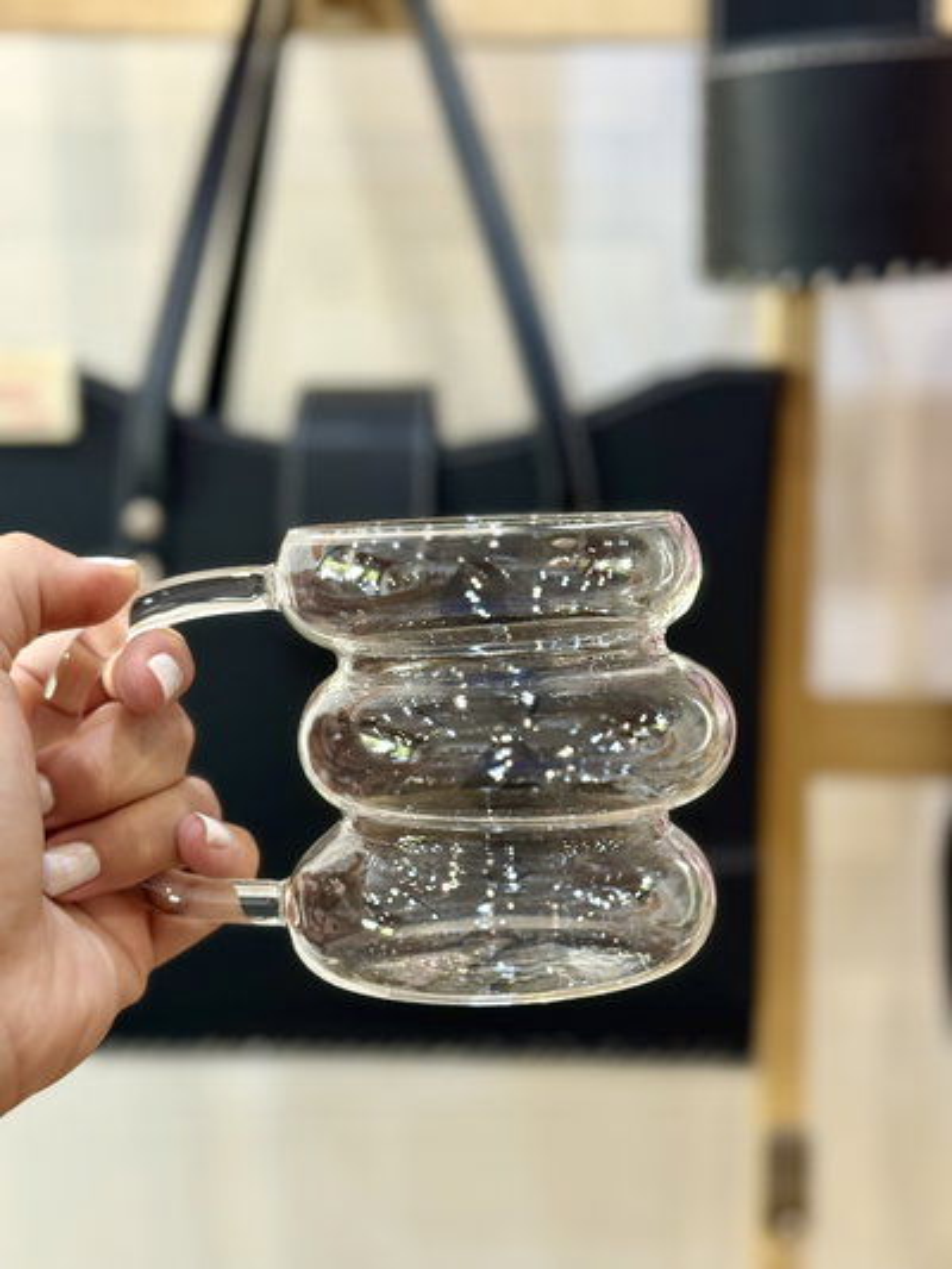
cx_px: 476
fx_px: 1759
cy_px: 634
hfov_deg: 30.3
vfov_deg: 39.6
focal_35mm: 48
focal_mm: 6.76
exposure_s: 1/60
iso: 200
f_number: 1.78
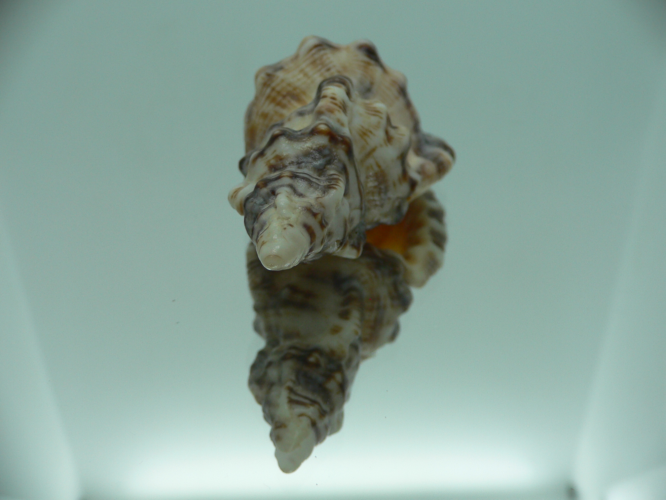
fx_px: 673
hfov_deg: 52.6
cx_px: 333
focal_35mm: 35
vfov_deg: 40.7
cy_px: 250
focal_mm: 4.6
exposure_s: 1/80
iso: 80
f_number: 2.8
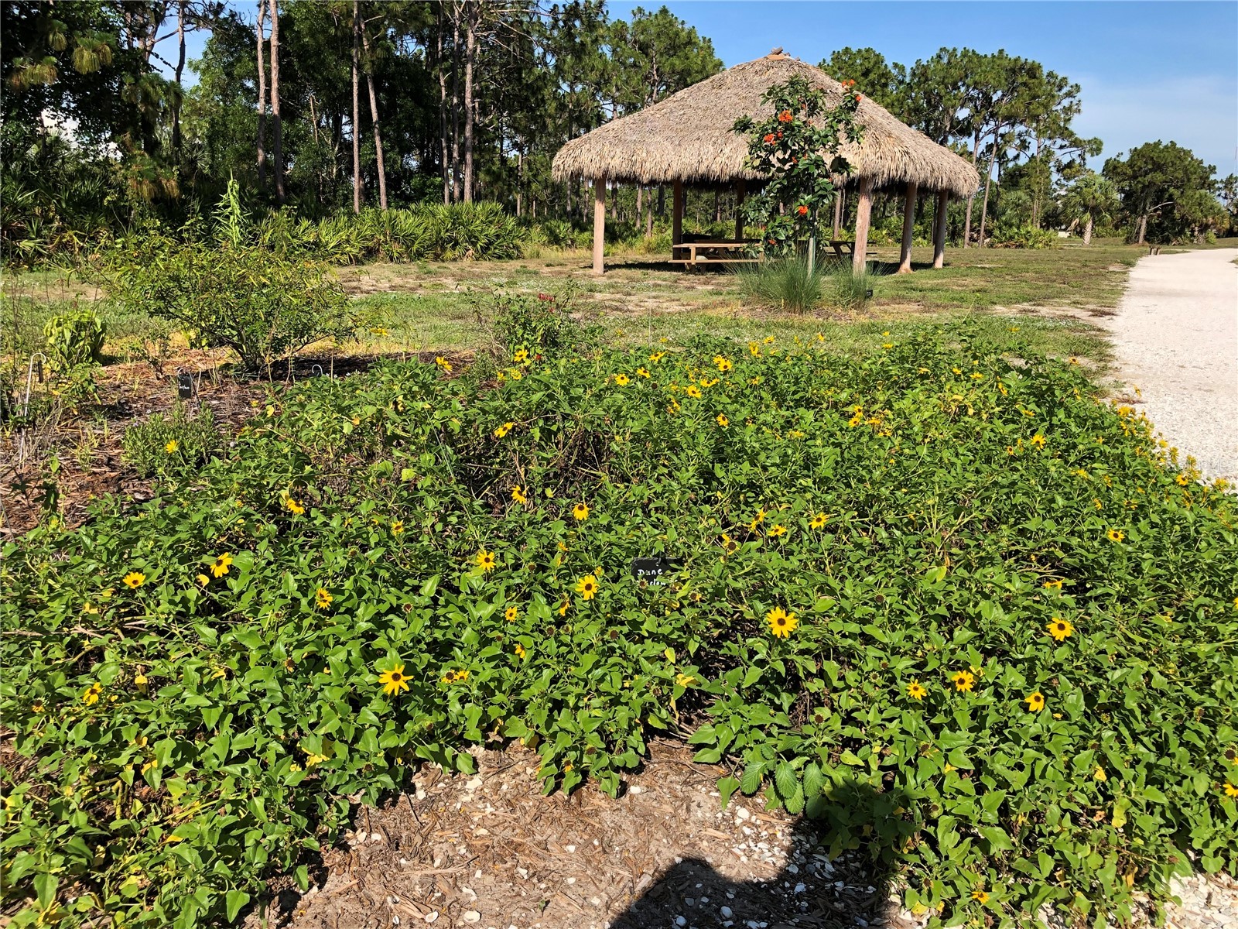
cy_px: 464
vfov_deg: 49.7
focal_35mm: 28
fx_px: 1001
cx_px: 619
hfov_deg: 63.4
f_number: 1.8
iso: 20
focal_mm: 3.99
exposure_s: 1/1372
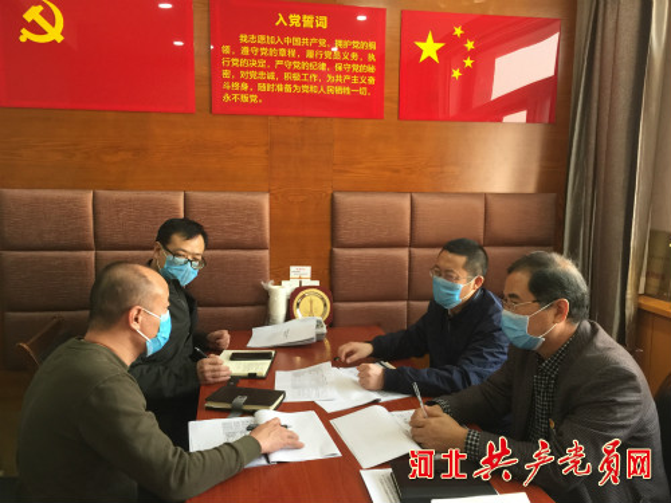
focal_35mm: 29
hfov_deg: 61.7
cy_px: 252
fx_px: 562
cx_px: 336
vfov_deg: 48.2
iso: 100
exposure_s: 1/17
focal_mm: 4.15
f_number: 2.2
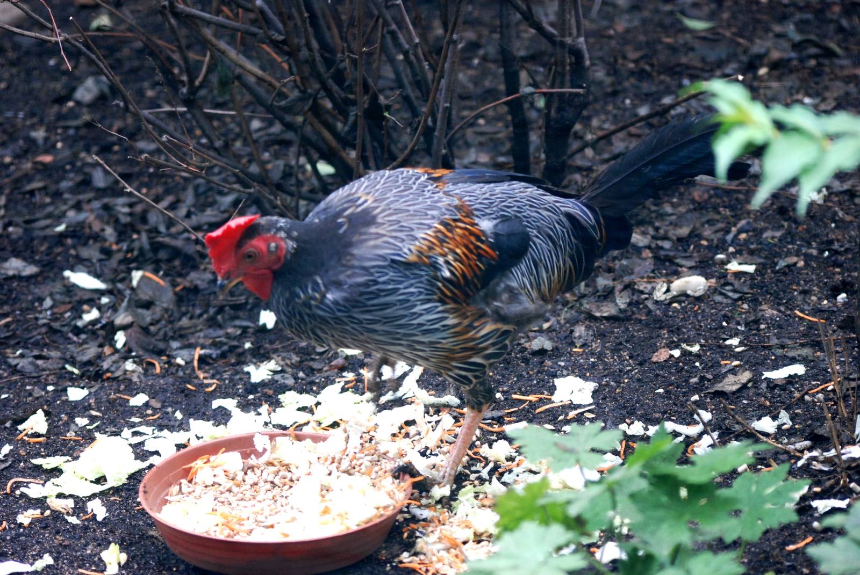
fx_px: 3946
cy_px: 288
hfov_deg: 12.4
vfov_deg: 8.3
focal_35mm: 165
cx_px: 430
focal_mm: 110
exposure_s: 1/200
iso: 1000
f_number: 4.2
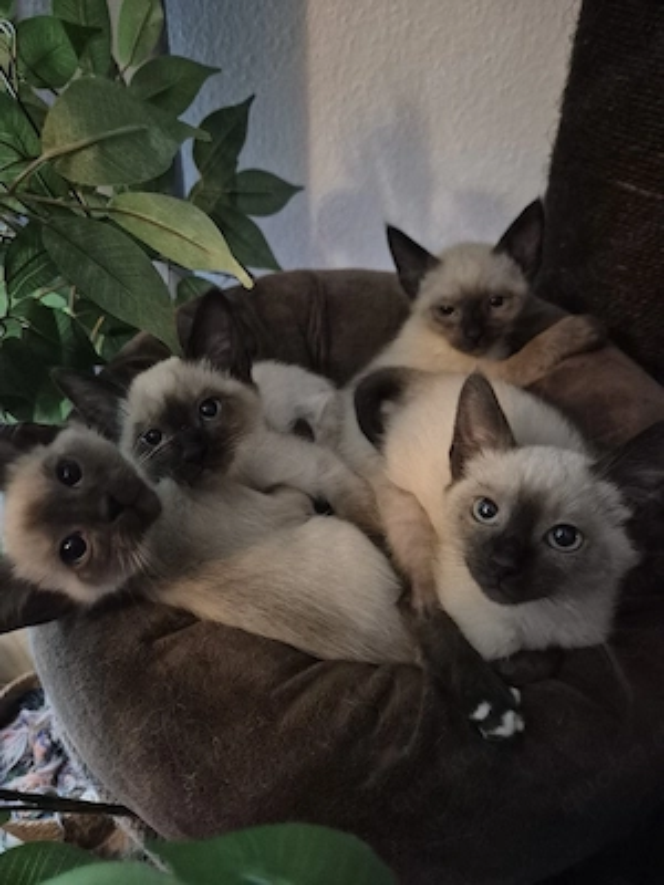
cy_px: 442
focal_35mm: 23
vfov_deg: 73.9
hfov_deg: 58.9
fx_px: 588
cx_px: 332
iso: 1600
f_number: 1.8
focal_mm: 5.4
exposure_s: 1/20
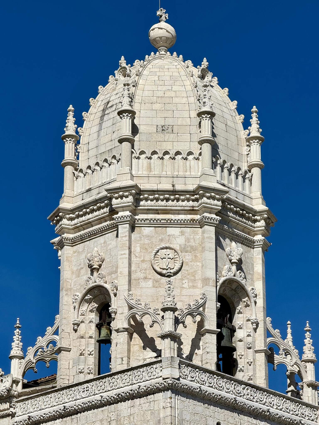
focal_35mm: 120
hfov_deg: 12.3
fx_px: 1474
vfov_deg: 16.4
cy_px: 212
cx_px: 160
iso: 40
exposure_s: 1/3344
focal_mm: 15.66
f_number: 2.8
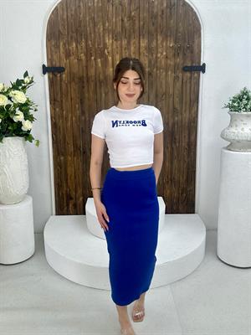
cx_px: 126
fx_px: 290
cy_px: 168
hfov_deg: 46.8
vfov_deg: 60.0
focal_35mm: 30
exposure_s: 1/100
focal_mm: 2.69
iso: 32
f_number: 1.9
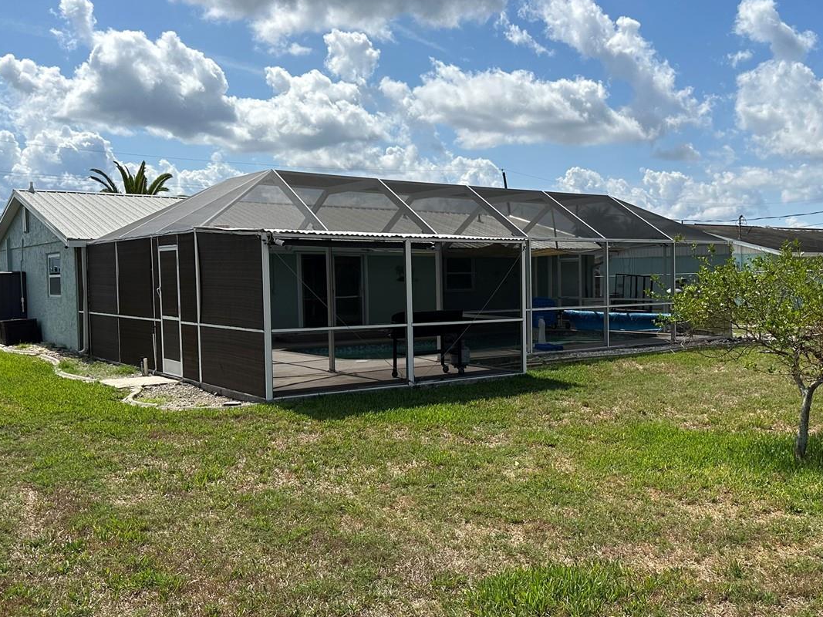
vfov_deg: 39.6
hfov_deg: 50.7
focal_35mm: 36
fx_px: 856
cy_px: 327
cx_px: 526
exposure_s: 1/7042
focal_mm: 6.86
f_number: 1.78
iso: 80
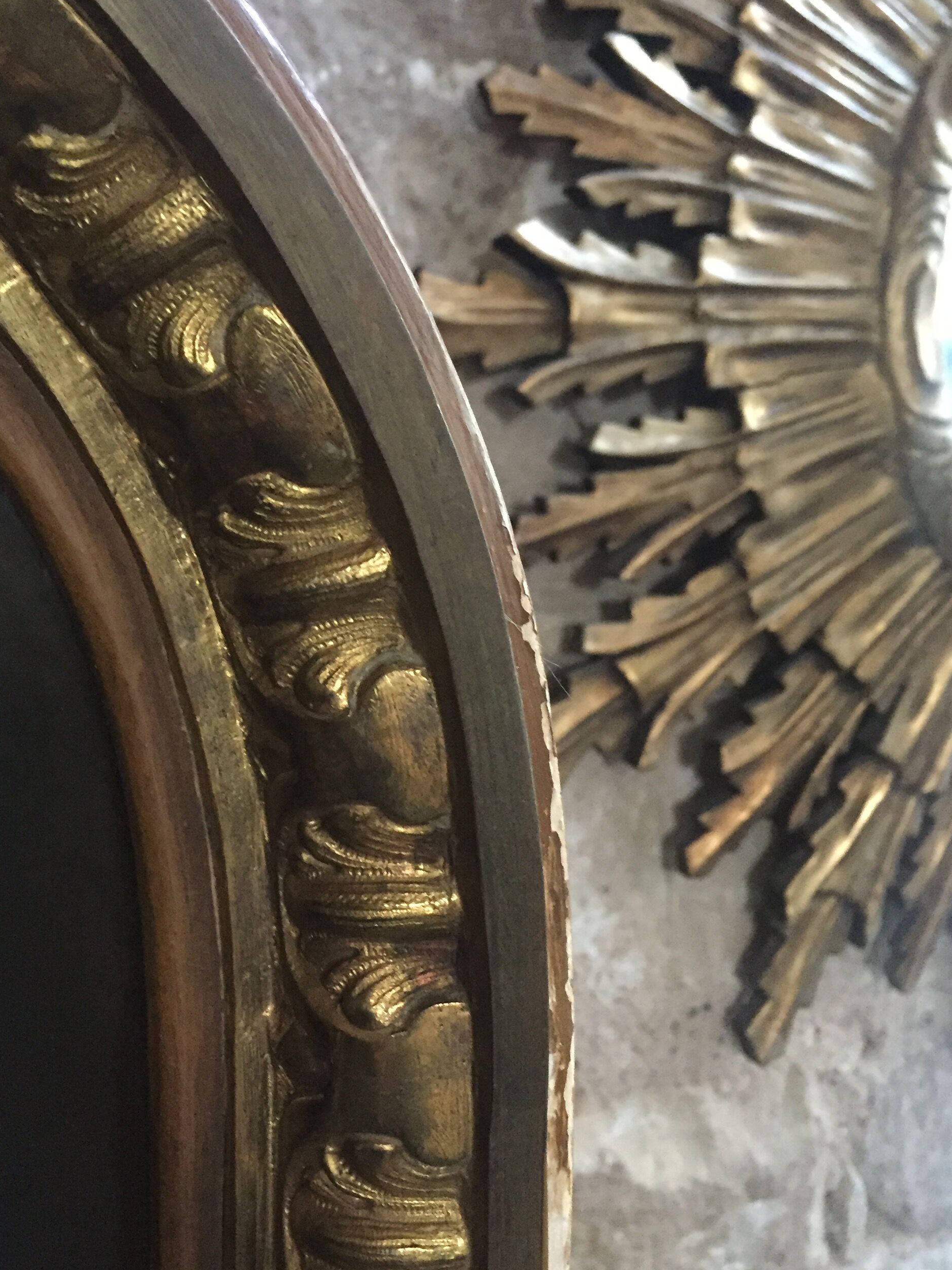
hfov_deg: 37.6
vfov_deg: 49.0
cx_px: 394
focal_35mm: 38
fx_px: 1394
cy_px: 651
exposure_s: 1/17
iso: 400
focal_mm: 4.15
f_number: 2.2
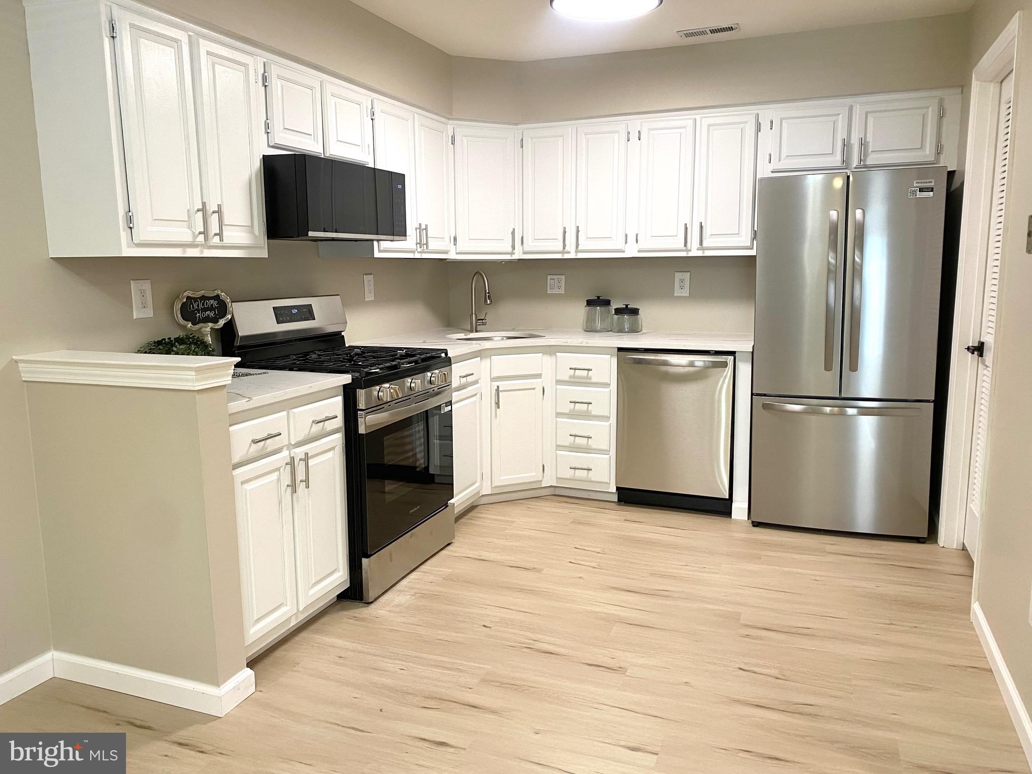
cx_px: 516
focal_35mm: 26
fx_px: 775
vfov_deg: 53.1
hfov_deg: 67.3
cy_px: 387
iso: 100
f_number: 1.8
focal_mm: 4.25
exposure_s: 1/60
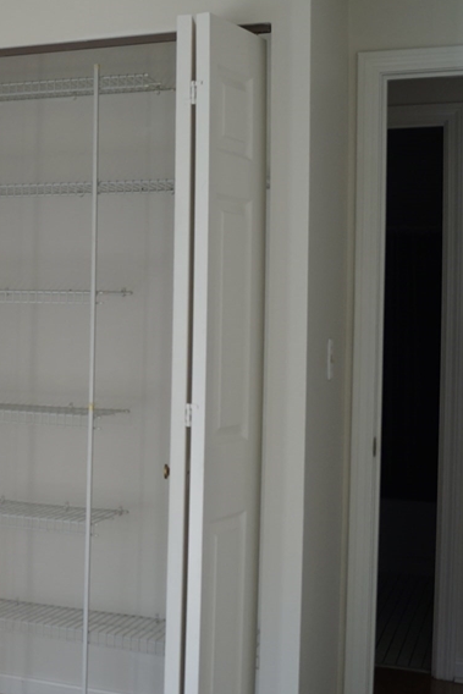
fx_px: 1041
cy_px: 324
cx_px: -121
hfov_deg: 22.7
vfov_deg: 36.8
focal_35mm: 54
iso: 125
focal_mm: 20
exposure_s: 1/60
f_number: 4
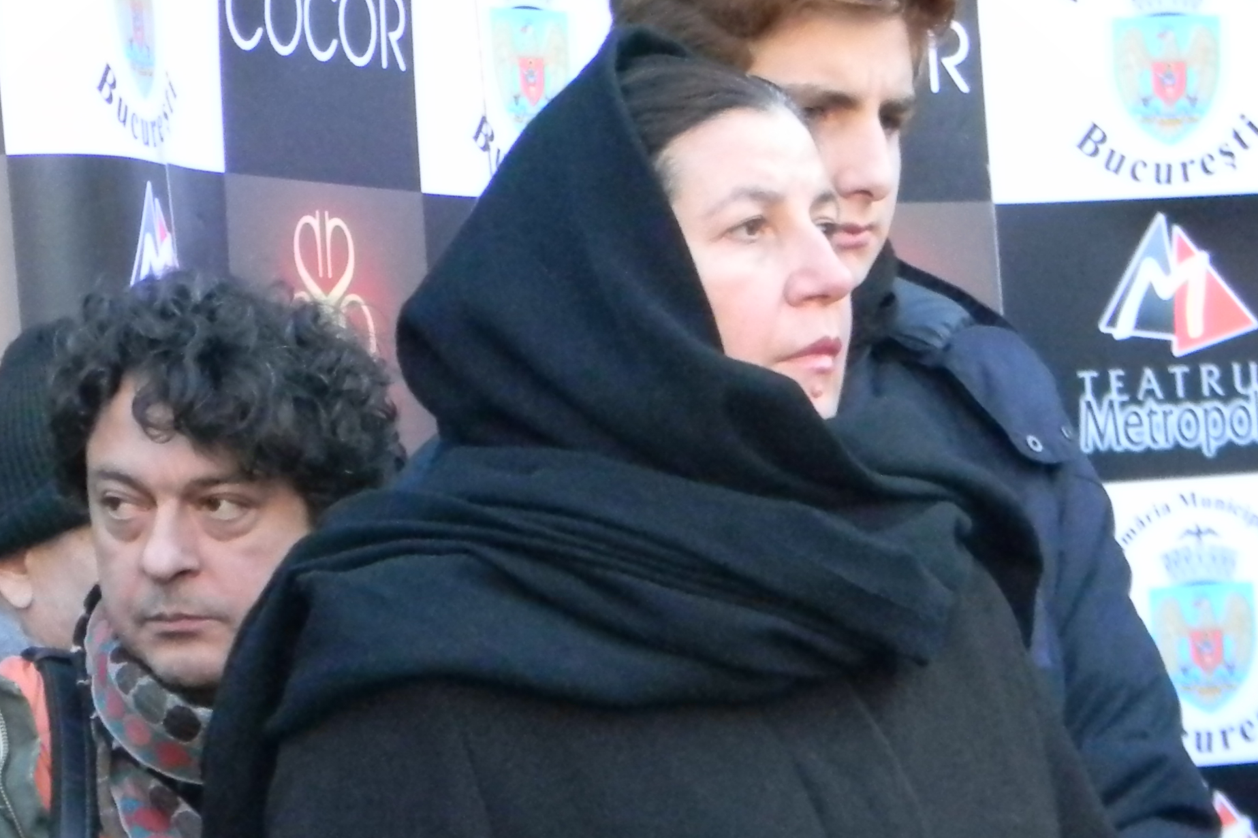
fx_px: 6534
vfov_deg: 7.3
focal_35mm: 187
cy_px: 594
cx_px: 546
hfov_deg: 11.0
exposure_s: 1/59.6
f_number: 4.5
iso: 167
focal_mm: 15.1
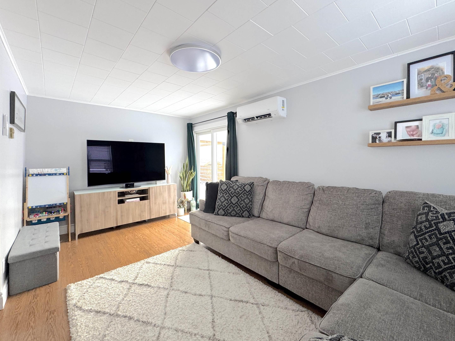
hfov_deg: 98.1
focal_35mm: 15
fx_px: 197
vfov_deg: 81.7
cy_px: 160
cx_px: 220
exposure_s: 1/99
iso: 125
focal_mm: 2.22
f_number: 2.2
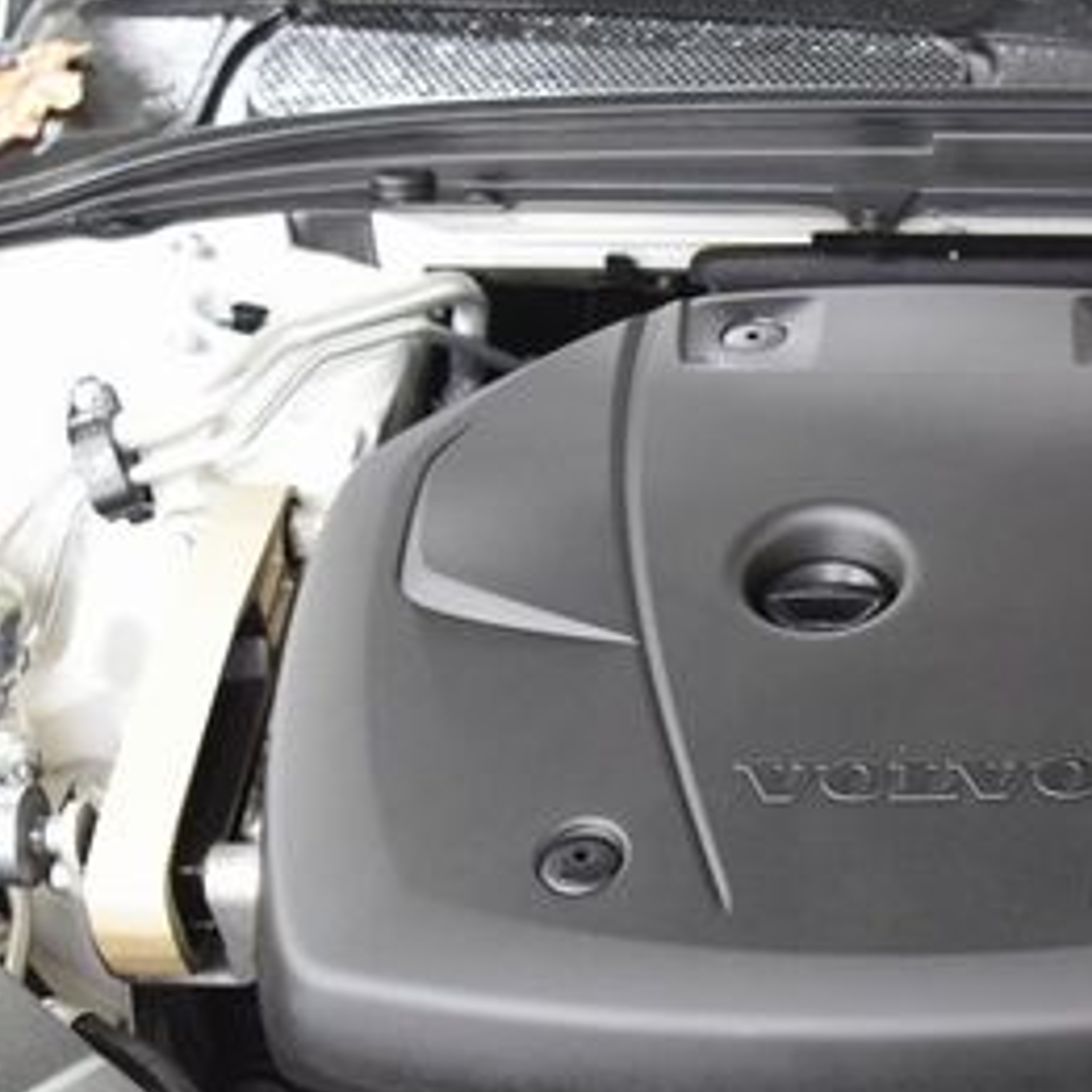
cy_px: 730
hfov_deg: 21.8
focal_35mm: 75
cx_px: 1201
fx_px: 2677
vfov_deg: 23.0
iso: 1600
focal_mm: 24
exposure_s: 1/15
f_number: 4
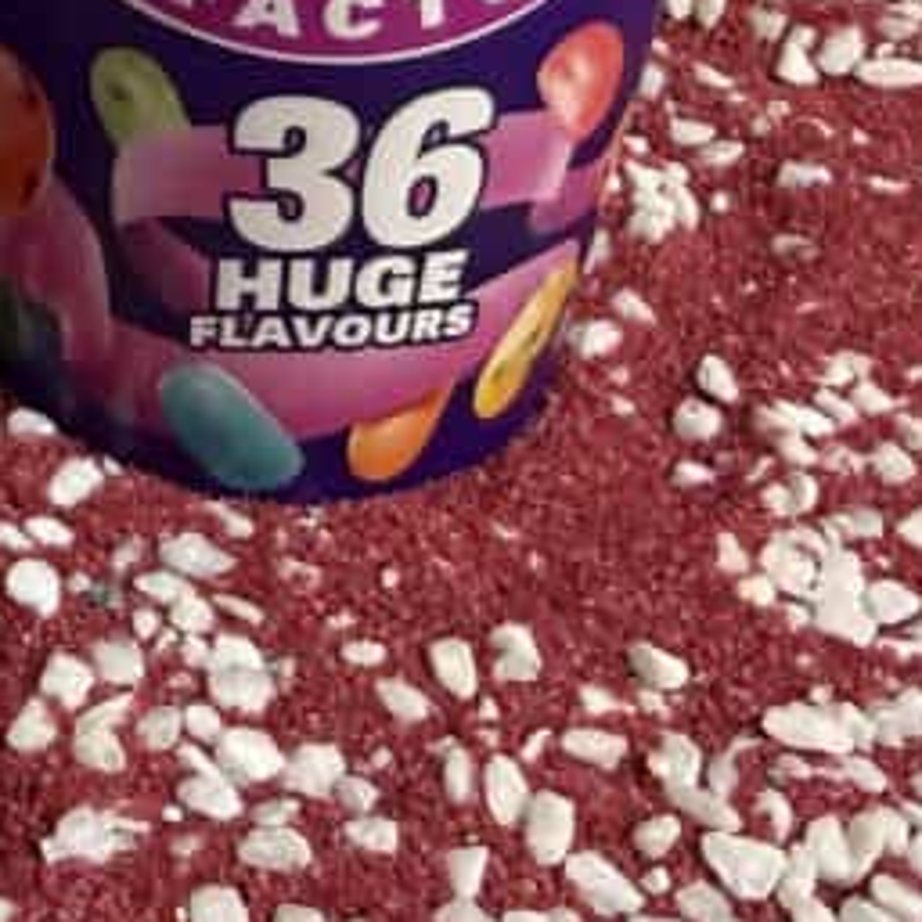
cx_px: -126
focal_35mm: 85
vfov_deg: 19.2
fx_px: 2561
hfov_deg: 19.4
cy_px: -187
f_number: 2.2
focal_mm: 2.22
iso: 160
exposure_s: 1/50
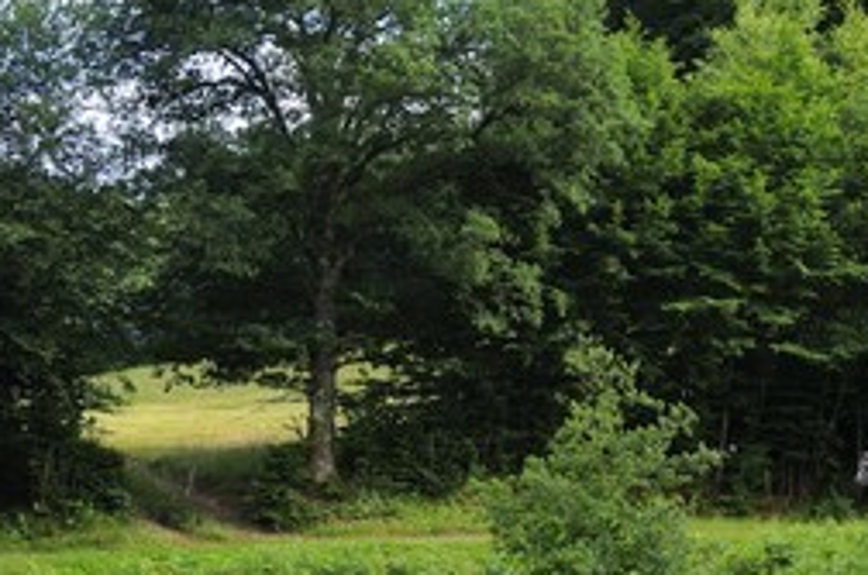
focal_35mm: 194
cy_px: 472
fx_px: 4669
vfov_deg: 7.0
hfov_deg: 10.6
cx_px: 477
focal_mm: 116
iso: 400
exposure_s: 1/320
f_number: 6.3
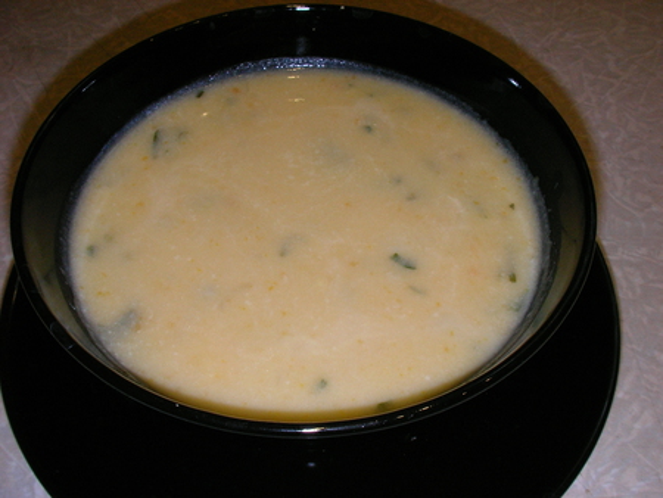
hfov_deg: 49.0
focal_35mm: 38
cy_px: 249
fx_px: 728
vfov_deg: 37.8
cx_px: 332
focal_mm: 6.3
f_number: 5.6
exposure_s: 1/40
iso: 100
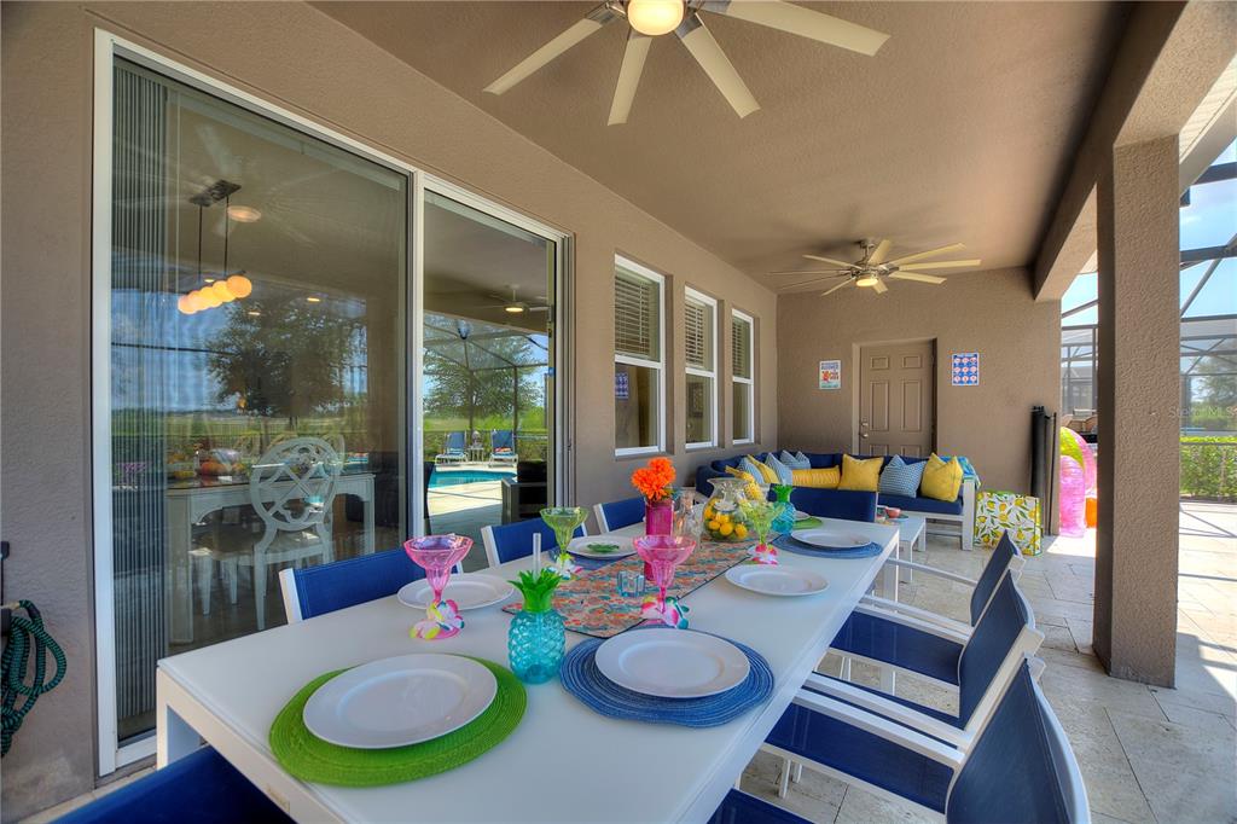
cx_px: 618
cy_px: 412
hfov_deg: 100.4
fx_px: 515
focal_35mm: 15
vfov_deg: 77.3
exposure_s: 1/50
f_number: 4.5
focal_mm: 10
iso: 100
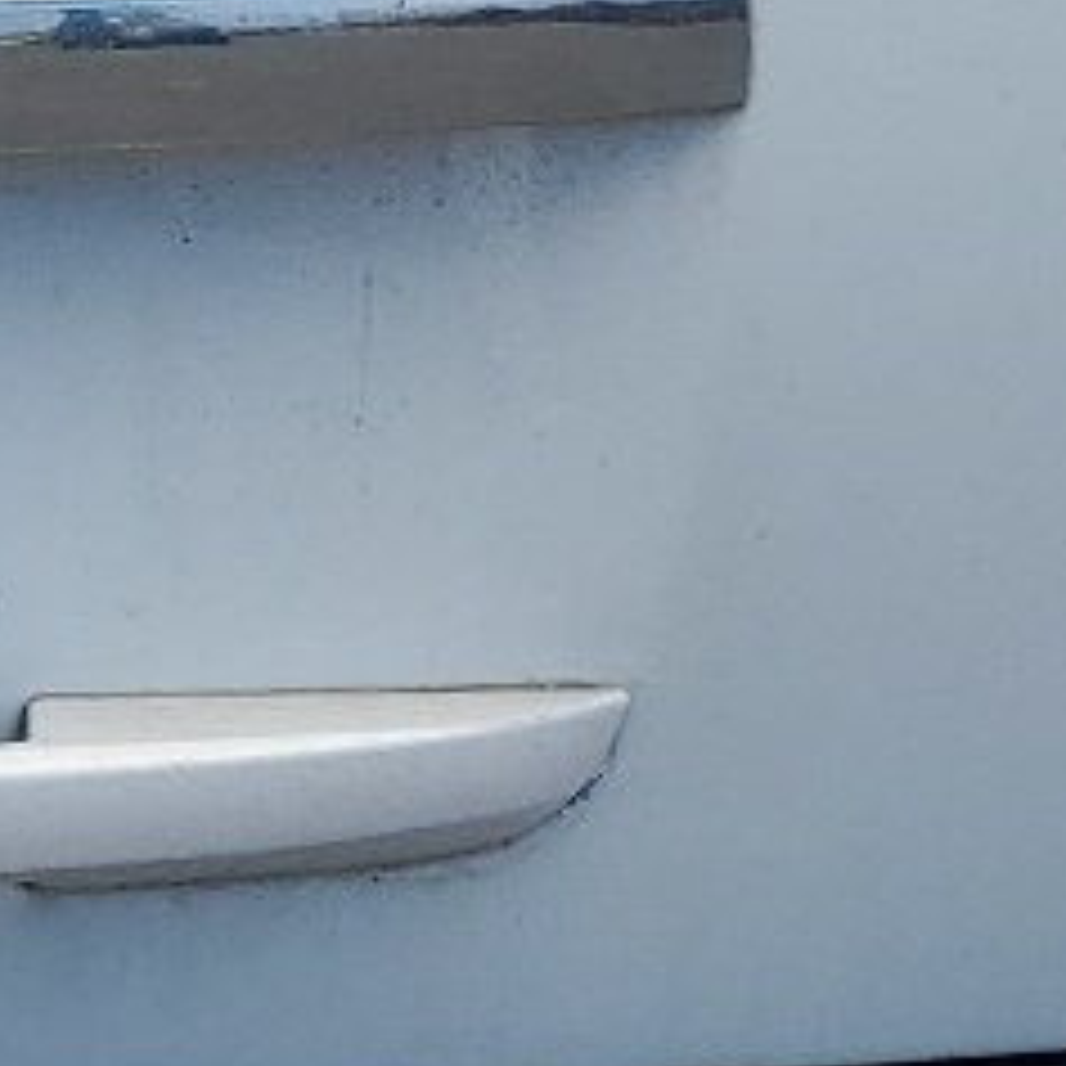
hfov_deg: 10.8
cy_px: 72
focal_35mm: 155
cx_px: -666
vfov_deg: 11.2
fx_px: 5400
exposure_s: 1/3333
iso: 50
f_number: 1.5
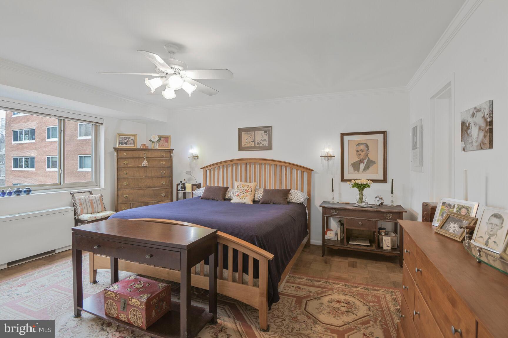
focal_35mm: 16
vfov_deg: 73.7
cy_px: 169
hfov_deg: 96.7
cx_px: 254
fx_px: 226
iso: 200
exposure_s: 1/5
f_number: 8
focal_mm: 16
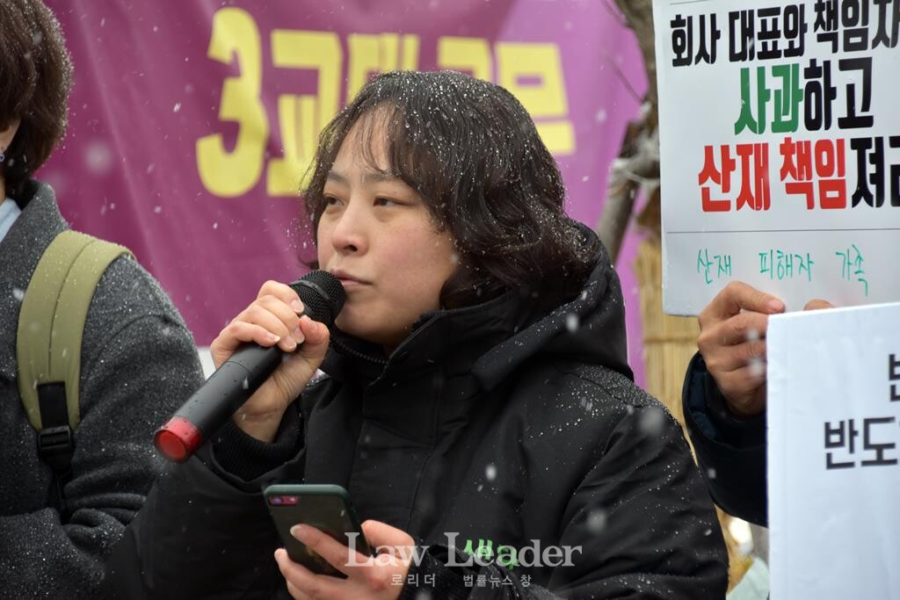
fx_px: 4200
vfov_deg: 8.2
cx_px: 450
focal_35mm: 168
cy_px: 300
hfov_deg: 12.2
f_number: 5.6
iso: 100
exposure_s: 1/160
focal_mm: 112
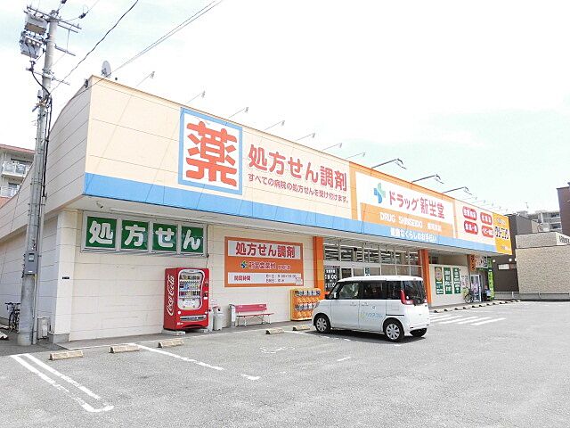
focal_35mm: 24
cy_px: 214
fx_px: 395
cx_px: 285
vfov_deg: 56.8
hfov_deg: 71.6
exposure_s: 1/640
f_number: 3.1
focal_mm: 4.3
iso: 100
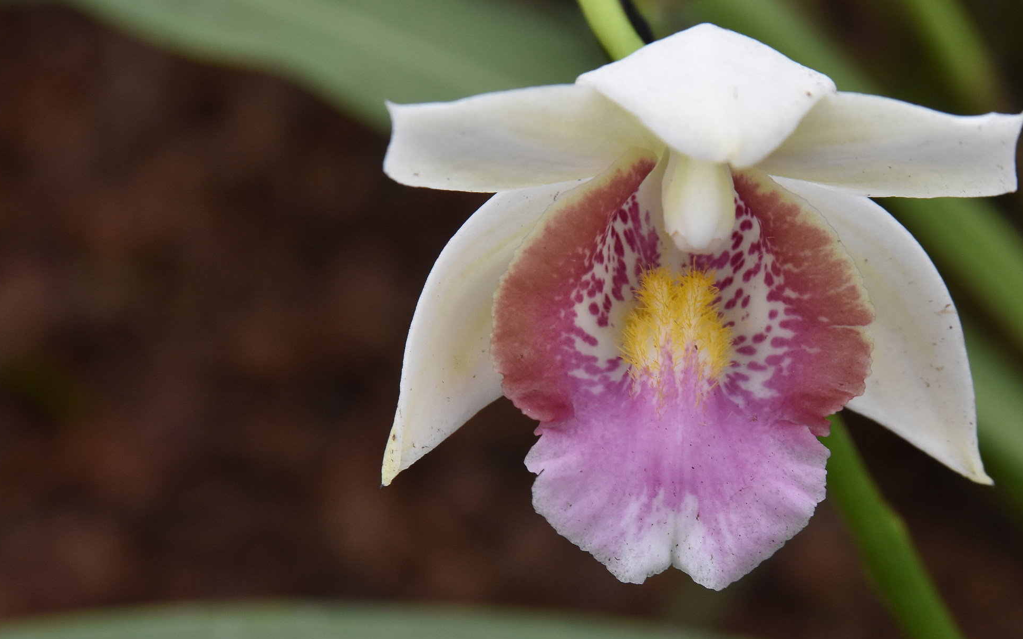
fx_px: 5537
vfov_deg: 6.6
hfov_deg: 10.6
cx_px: 558
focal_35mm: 199
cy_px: 329
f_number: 11
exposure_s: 1/160
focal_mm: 105
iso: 1100
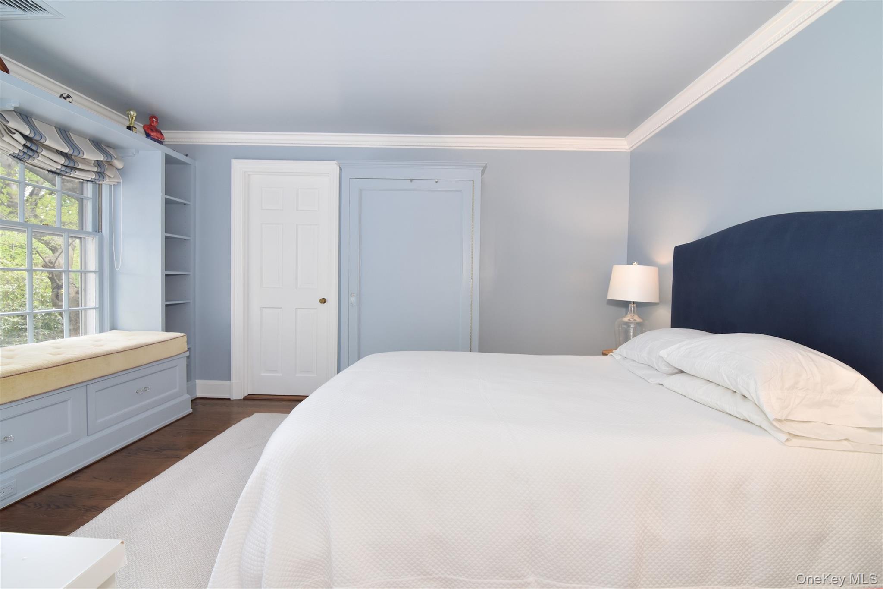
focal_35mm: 16
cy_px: 294
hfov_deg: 95.0
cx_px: 442
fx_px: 405
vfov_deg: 72.0
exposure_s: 1/125
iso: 640
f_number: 8
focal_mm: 11
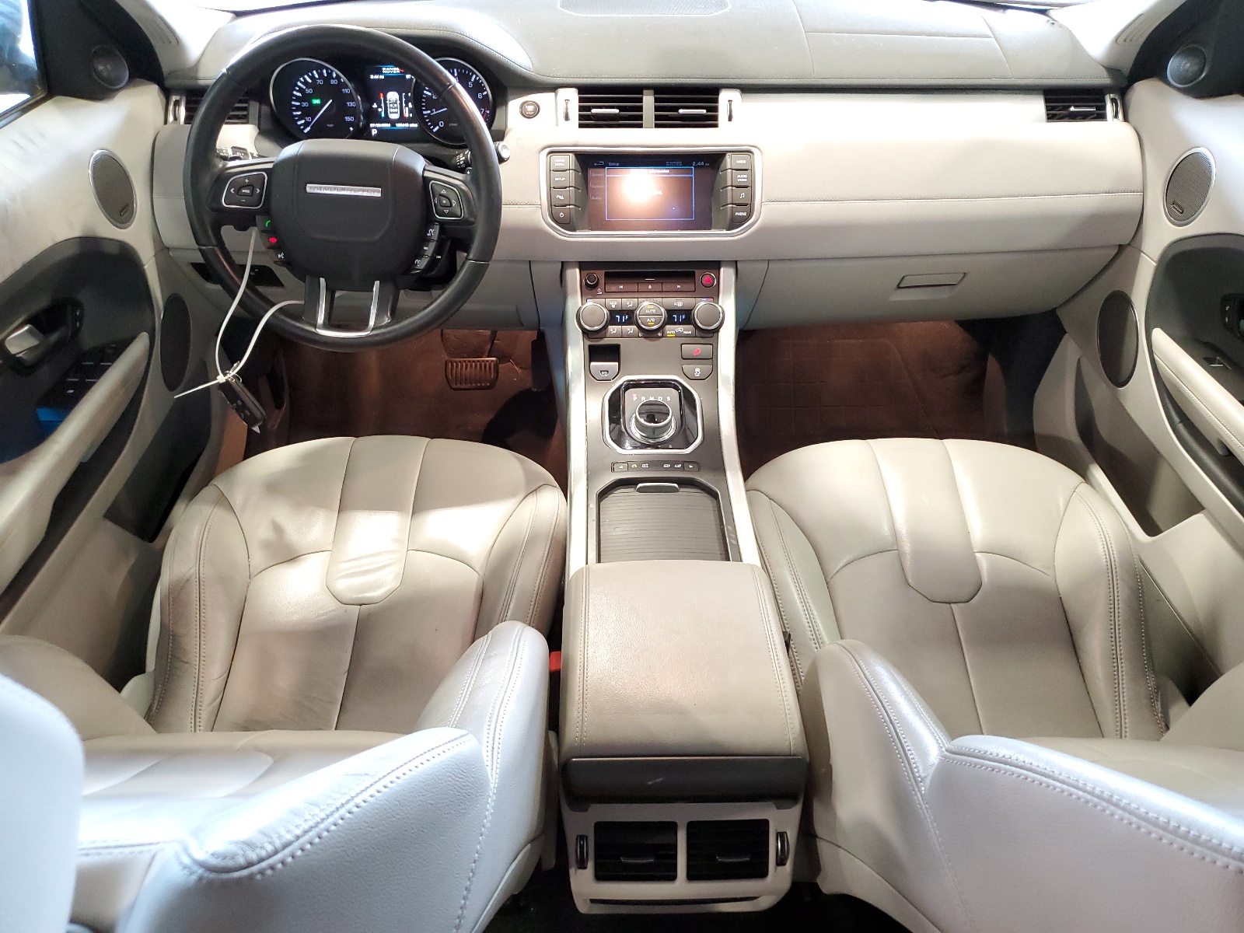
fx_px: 934
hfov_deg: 67.3
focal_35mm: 26
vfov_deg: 53.1
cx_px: 622
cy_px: 466
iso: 324
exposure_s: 1/30
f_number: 1.5
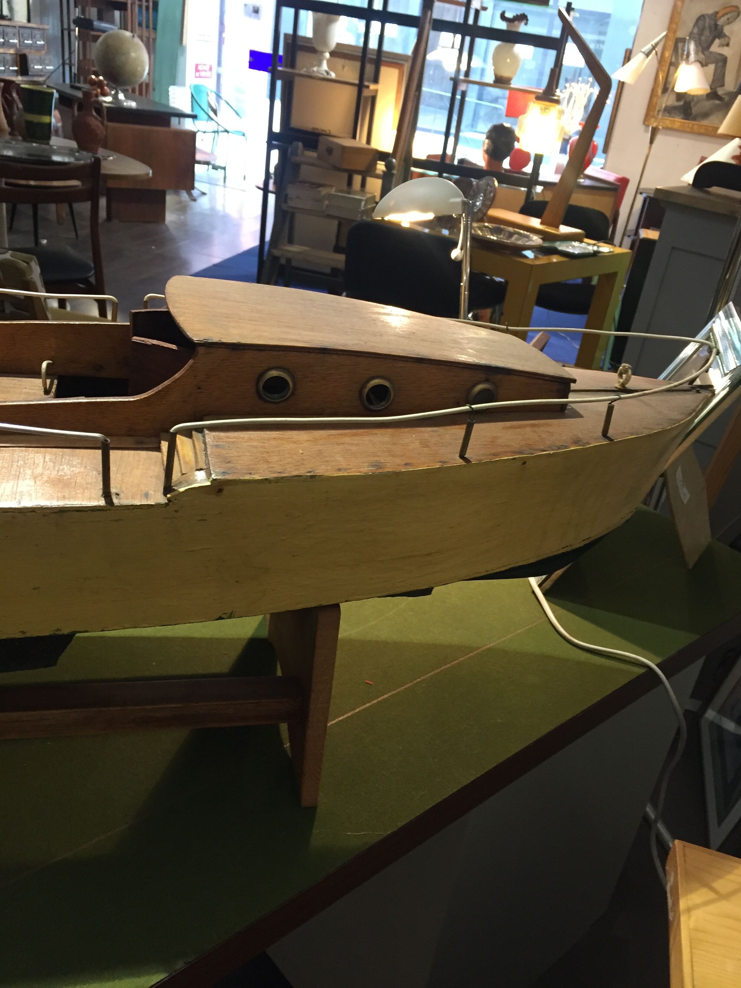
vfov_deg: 61.7
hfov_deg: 48.2
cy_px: 494
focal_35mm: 29
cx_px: 370
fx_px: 828
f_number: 2.2
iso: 200
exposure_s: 1/33
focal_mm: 4.15
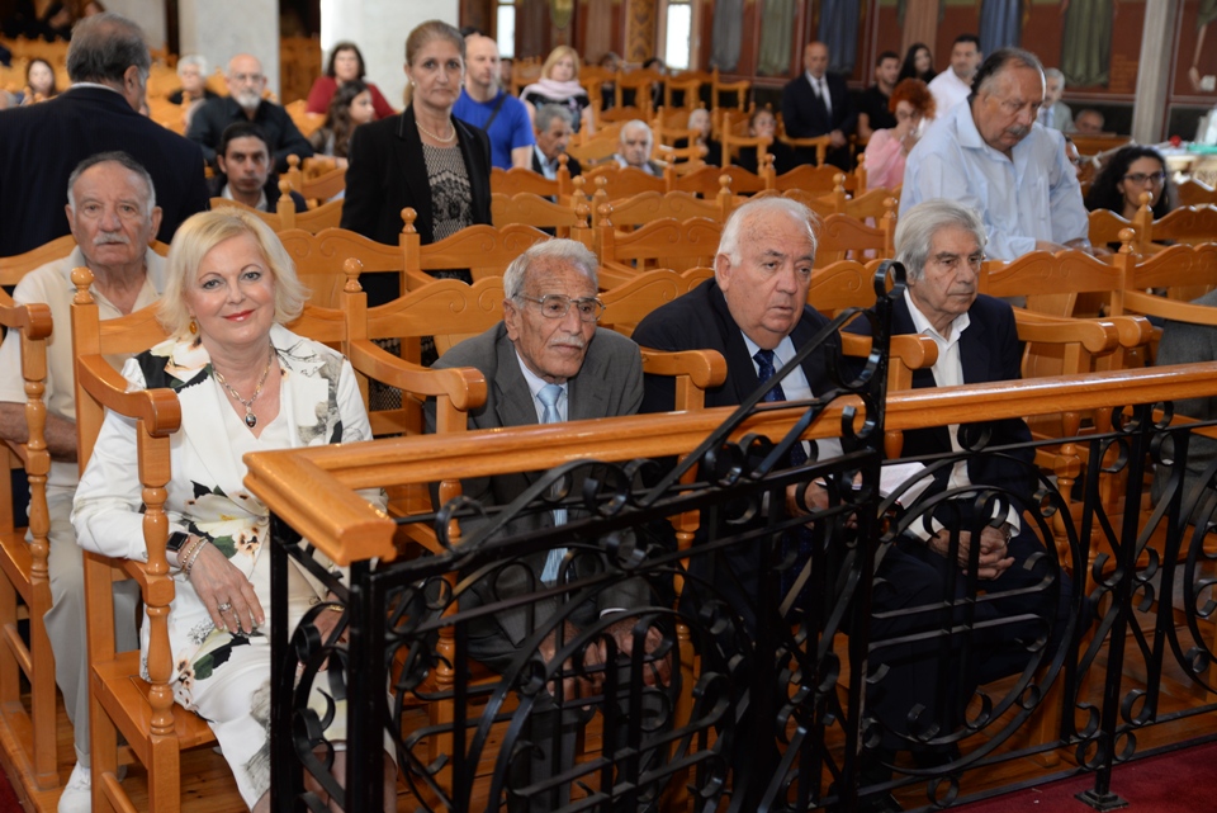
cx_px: 608
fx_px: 1623
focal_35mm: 48
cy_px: 406
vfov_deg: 28.1
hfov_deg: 41.1
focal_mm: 48
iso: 500
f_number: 4
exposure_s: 1/80
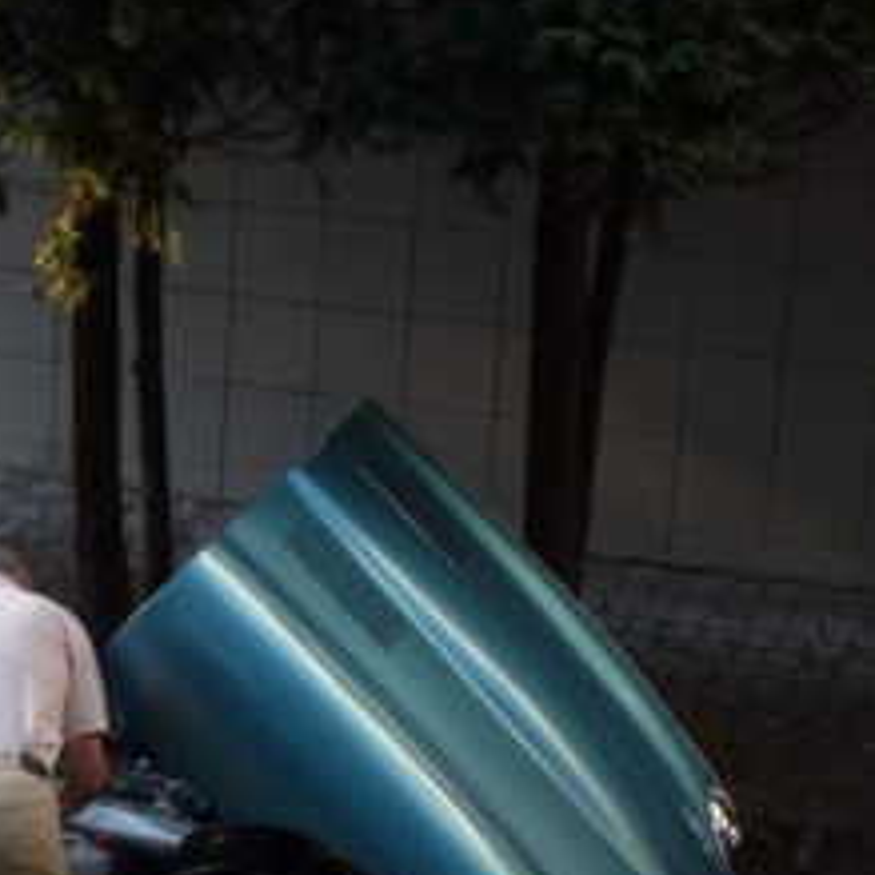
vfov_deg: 12.2
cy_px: 661
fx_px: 4090
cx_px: -120
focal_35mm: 143
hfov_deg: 12.0
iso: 100
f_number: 4.7
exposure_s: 1/80
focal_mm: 12.7
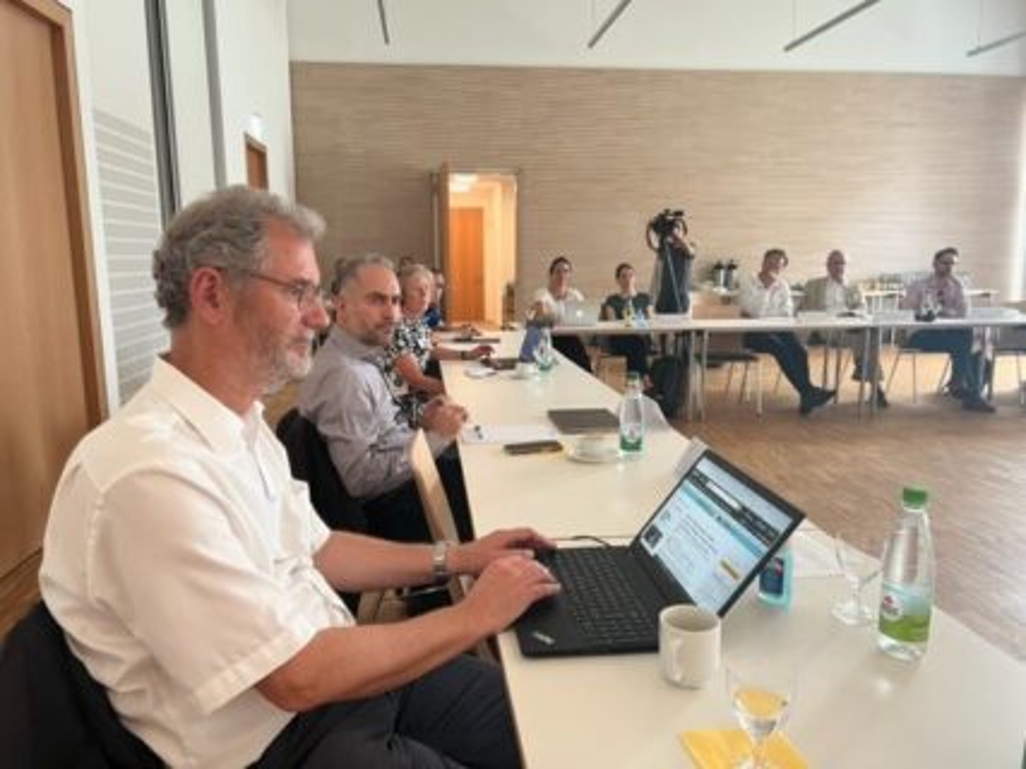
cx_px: 513
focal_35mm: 26
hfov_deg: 67.3
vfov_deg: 53.0
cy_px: 384
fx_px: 770
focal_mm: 5.7
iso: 125
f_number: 1.5
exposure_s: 1/80
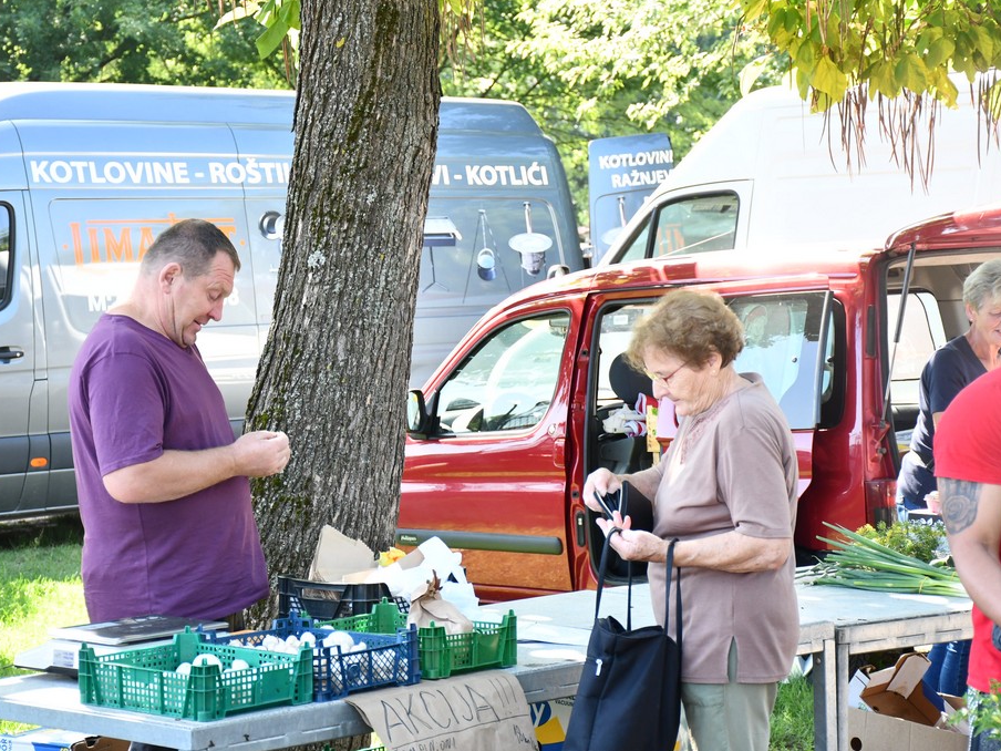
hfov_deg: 20.0
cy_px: 375
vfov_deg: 15.1
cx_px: 464
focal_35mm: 98
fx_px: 2834
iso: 800
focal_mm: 60
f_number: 5
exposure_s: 1/250
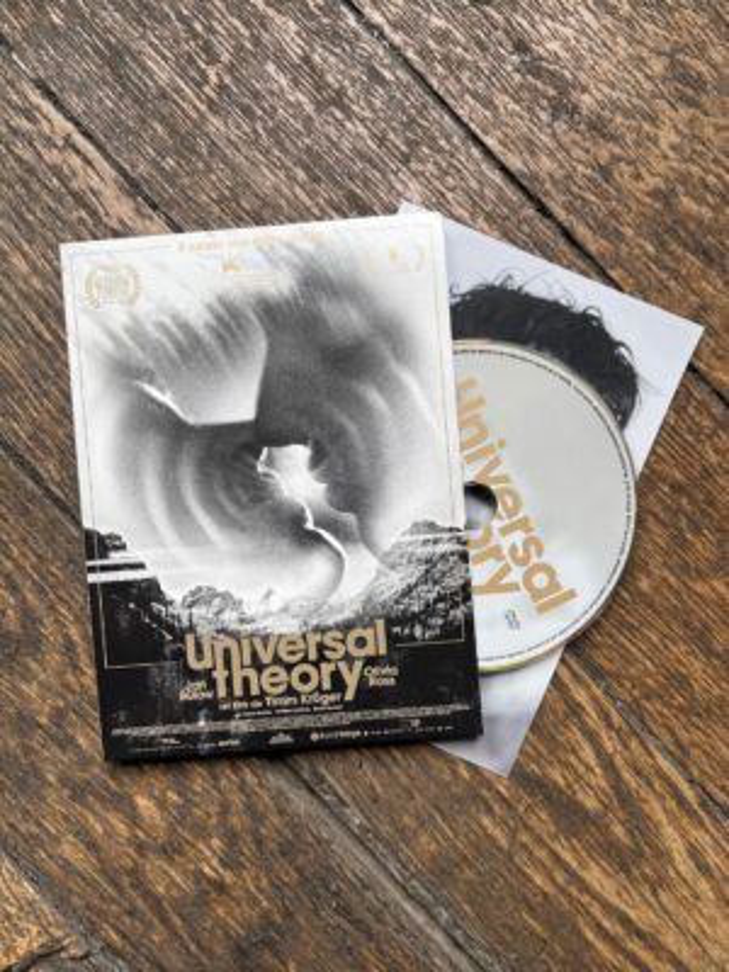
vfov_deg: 67.3
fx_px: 730
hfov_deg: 53.1
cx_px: 364
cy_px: 486
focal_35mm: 26
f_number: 1.5
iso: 40
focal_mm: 5.7
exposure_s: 1/284
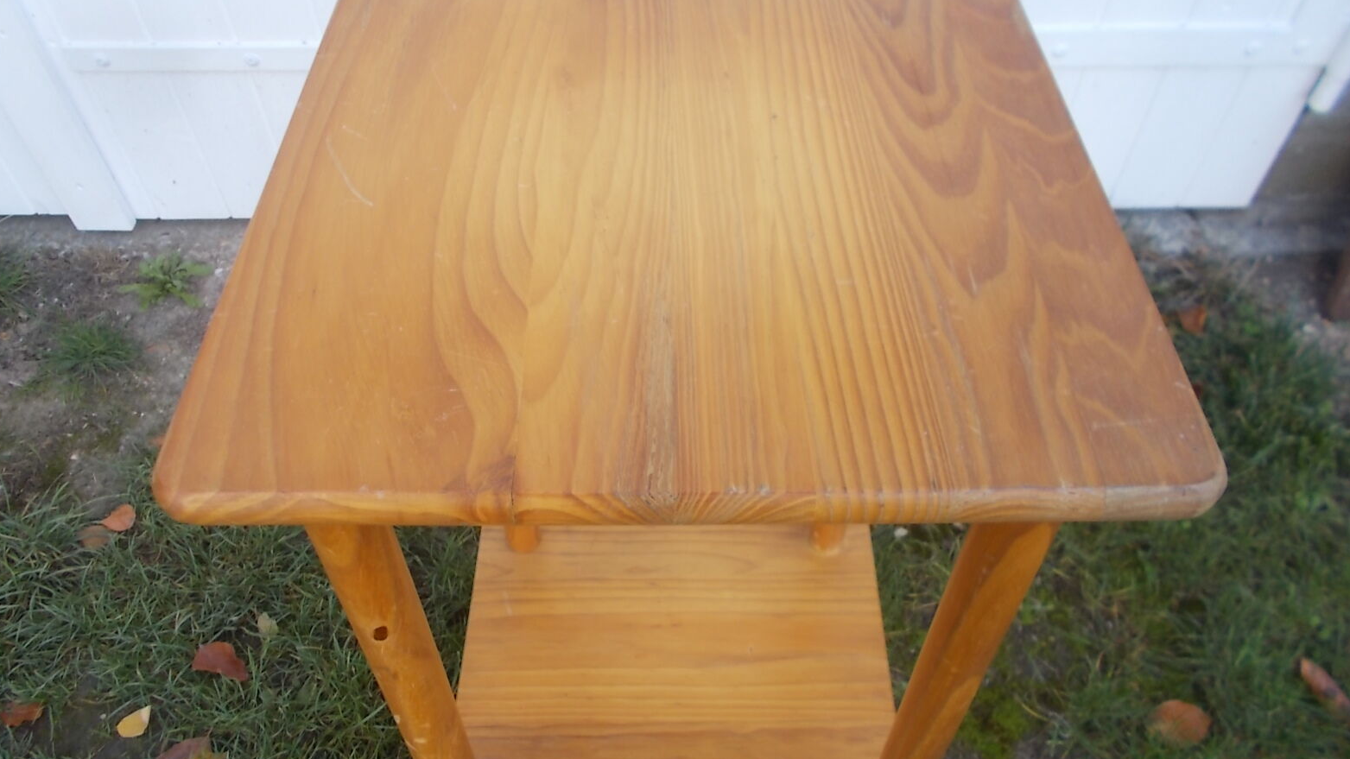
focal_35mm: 29
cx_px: 664
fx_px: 1038
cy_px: 364
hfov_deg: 66.1
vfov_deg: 40.2
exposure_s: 1/100
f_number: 3.2
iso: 80
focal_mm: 4.6
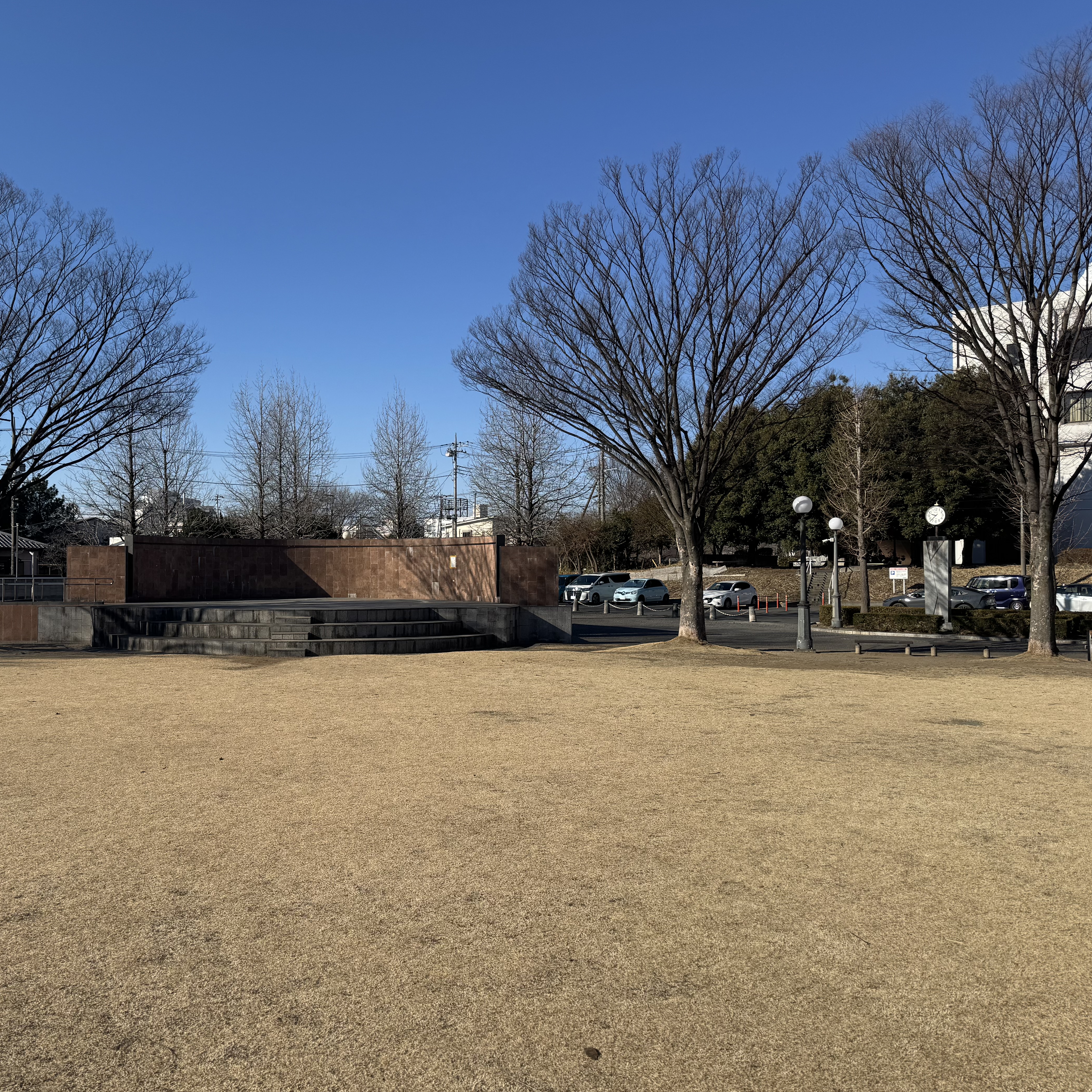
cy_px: 544
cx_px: 389
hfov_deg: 54.8
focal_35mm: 29
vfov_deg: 55.6
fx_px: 1035
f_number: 1.78
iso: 80
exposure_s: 1/5348
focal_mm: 6.76
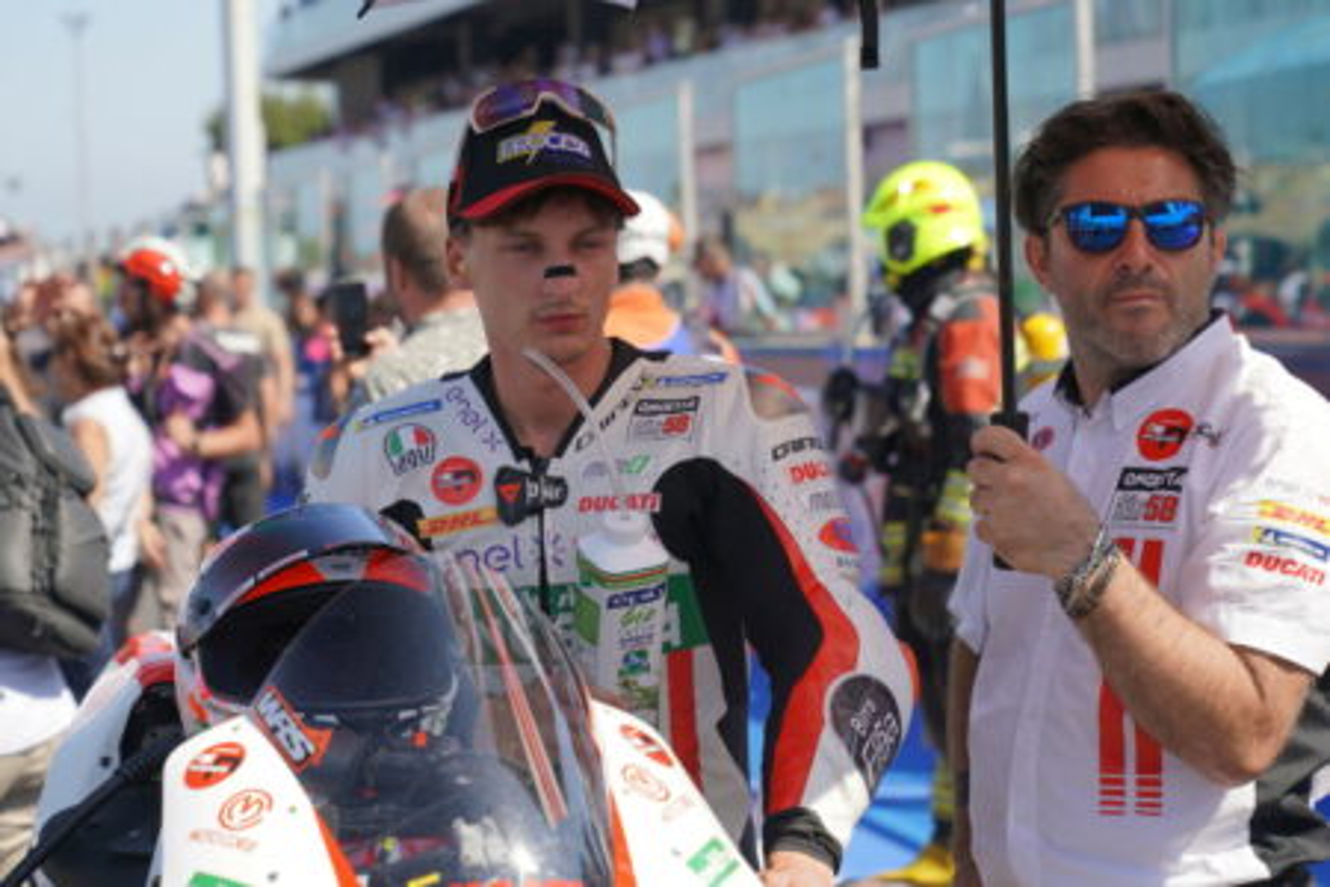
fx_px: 2586
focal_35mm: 70
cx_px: 665
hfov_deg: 28.8
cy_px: 444
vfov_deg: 19.5
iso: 100
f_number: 4.5
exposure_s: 1/250
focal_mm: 70
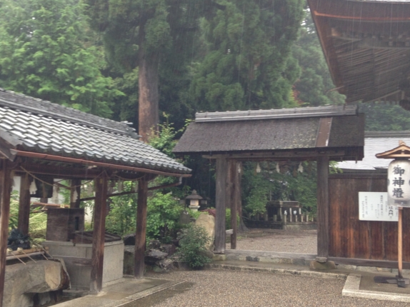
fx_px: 545
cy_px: 157
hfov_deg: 41.1
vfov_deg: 31.5
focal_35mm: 46
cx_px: 166
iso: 80
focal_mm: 4.13
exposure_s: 1/60
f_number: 2.4
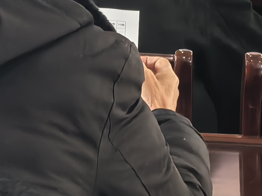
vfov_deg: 5.8
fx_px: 1862
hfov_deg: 7.8
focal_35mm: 246
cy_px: -241
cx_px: -234
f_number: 4
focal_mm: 8.5
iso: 160
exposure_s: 1/50
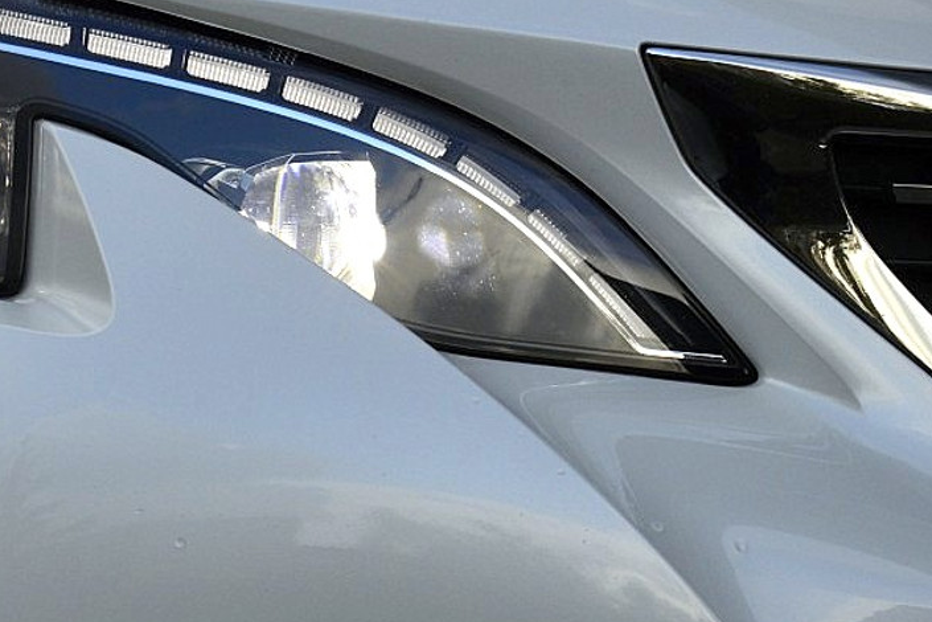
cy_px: 236
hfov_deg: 10.8
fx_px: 4867
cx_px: -1
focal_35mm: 188
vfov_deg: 7.3
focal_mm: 46
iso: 400
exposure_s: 1/320
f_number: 10
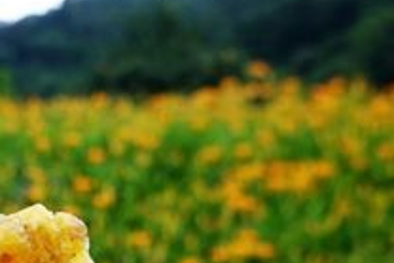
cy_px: 290
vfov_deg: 17.6
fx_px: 821
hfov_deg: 24.9
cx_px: -51
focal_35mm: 75
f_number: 2.8
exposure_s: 1/100
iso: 125
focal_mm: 9
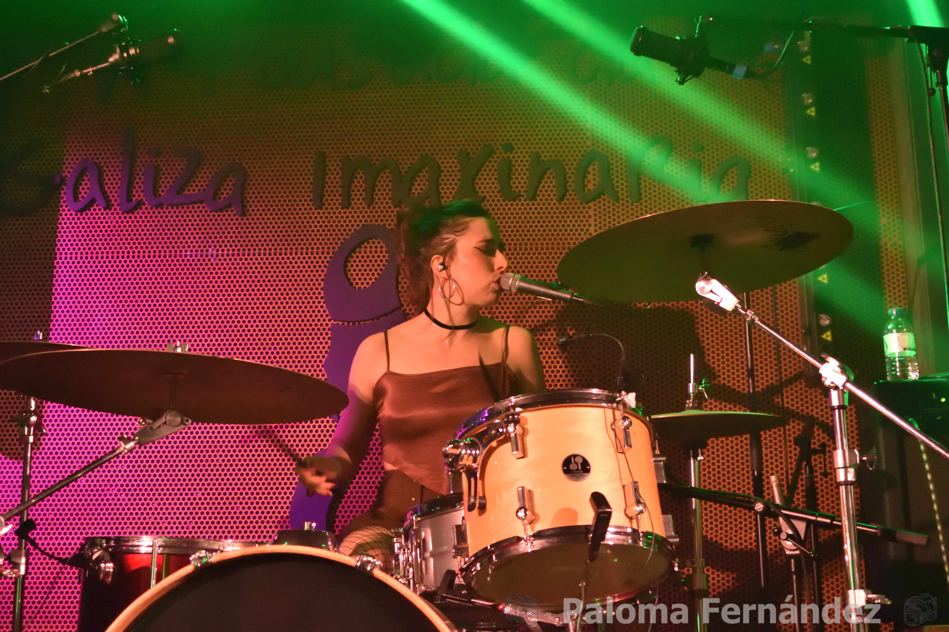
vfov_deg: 25.8
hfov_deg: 37.9
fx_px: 1384
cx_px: 474
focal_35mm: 52
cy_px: 316
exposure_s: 1/100
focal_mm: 35
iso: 8000
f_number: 4
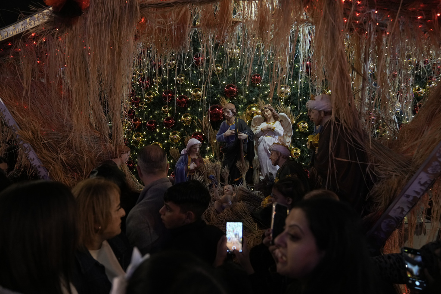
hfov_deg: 73.7
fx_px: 294
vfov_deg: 53.1
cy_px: 147
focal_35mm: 24
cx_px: 220
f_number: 2.8
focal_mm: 24
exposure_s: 1/200
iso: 2500
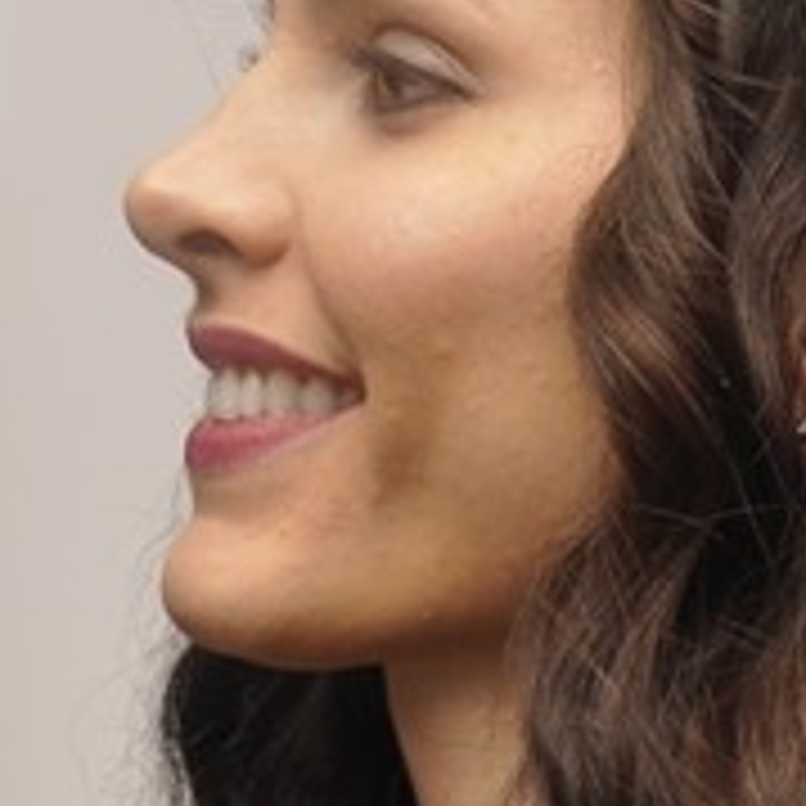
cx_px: -243
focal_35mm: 213
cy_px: 378
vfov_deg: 8.2
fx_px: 5611
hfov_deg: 8.1
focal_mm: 30
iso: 400
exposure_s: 1/60
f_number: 5
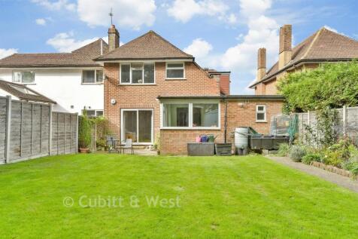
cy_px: 120
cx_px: 179
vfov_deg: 59.5
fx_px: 209
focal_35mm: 21
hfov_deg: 81.2
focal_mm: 14
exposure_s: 1/50
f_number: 8
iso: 160
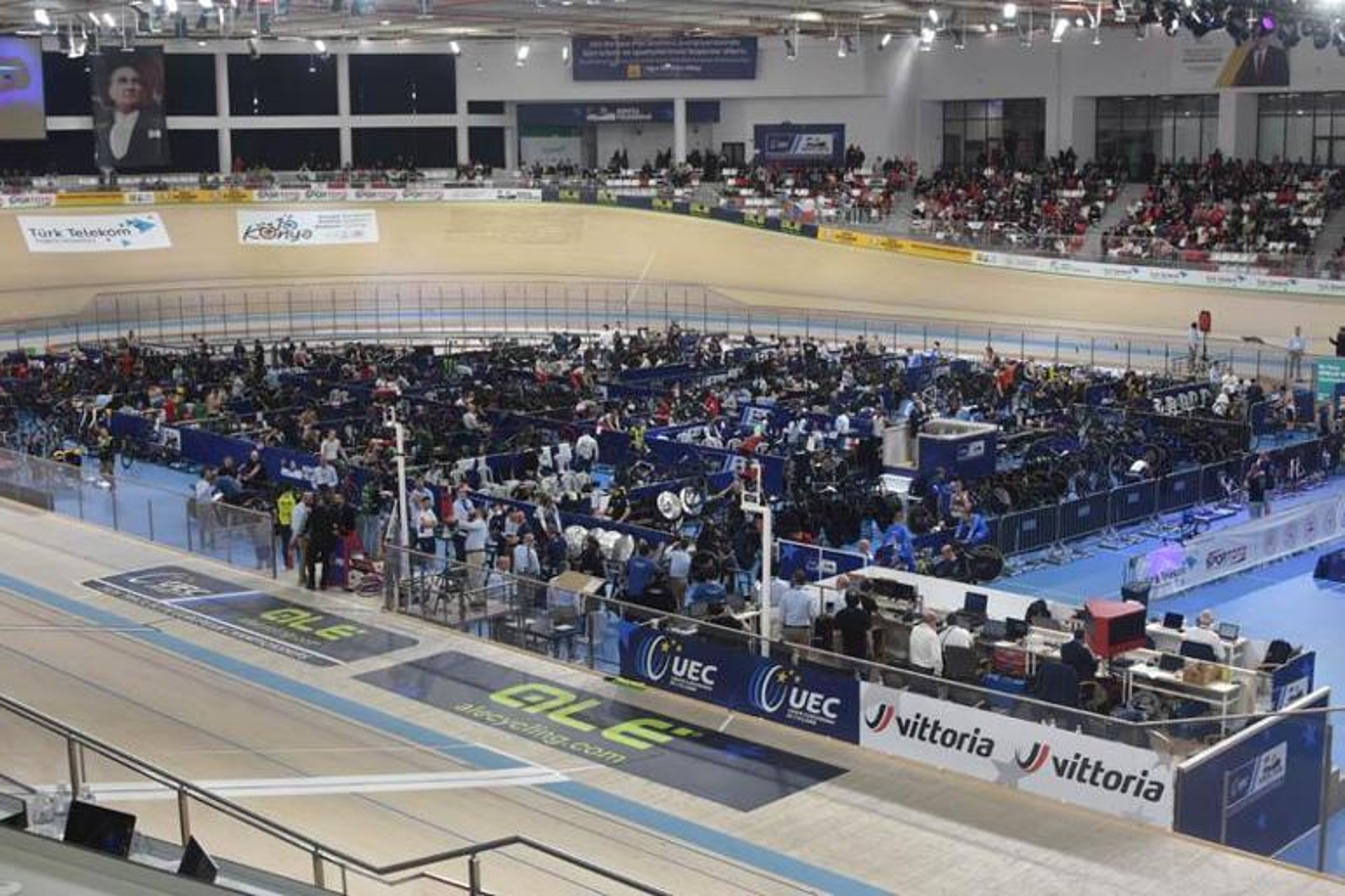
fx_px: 1569
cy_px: 448
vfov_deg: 31.9
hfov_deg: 46.4
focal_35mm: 42
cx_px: 672
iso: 800
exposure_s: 1/160
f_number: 6.3
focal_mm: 28
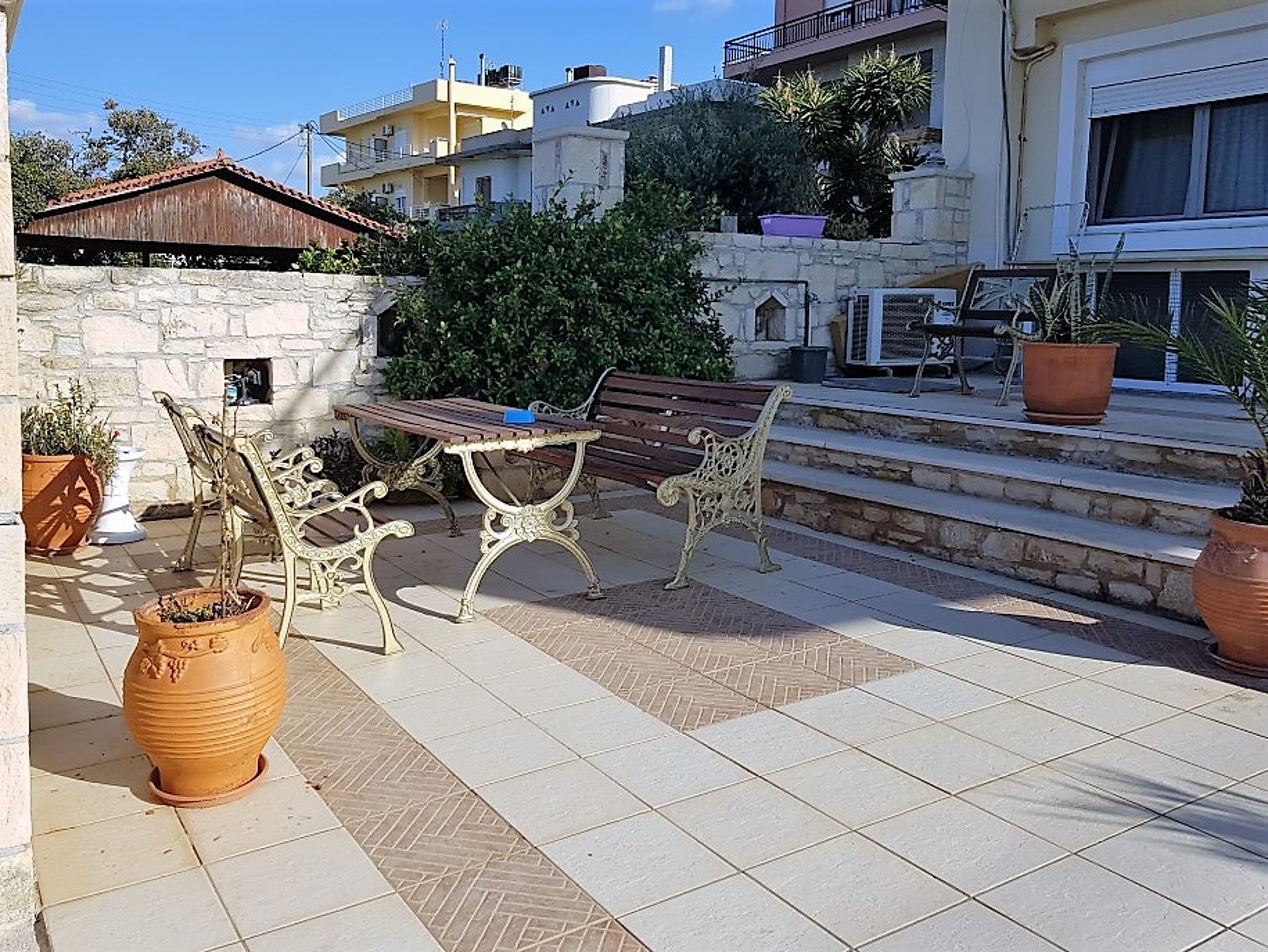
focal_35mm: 26
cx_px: 634
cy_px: 476
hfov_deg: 67.3
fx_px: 953
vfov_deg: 53.1
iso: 40
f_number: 1.7
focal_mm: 4.3
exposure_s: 1/2536
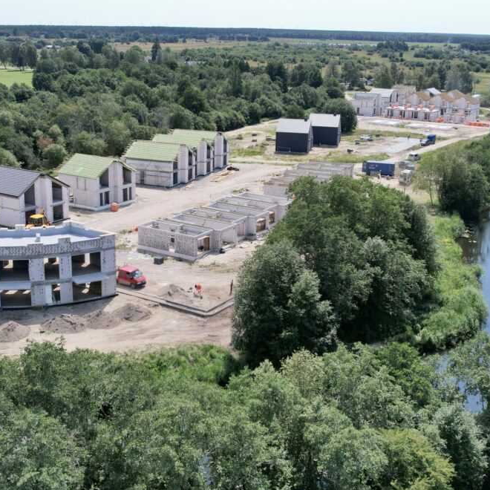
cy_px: 251
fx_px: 464
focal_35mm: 29
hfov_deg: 54.5
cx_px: 162
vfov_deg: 55.6
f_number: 2.8
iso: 100
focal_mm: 8.38
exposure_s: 1/1500
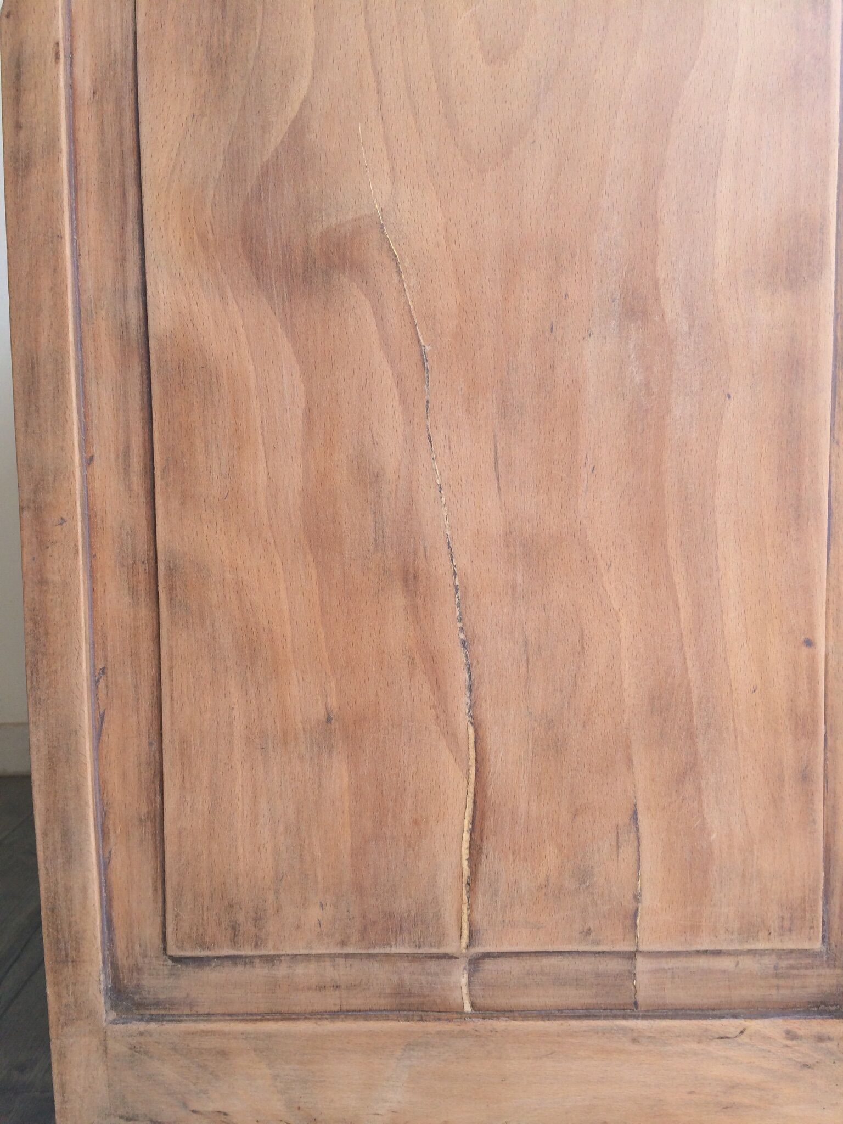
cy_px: 562
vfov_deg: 61.7
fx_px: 942
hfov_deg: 48.2
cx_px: 422
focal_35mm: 29
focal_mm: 4.15
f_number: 2.2
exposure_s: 1/351
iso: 32
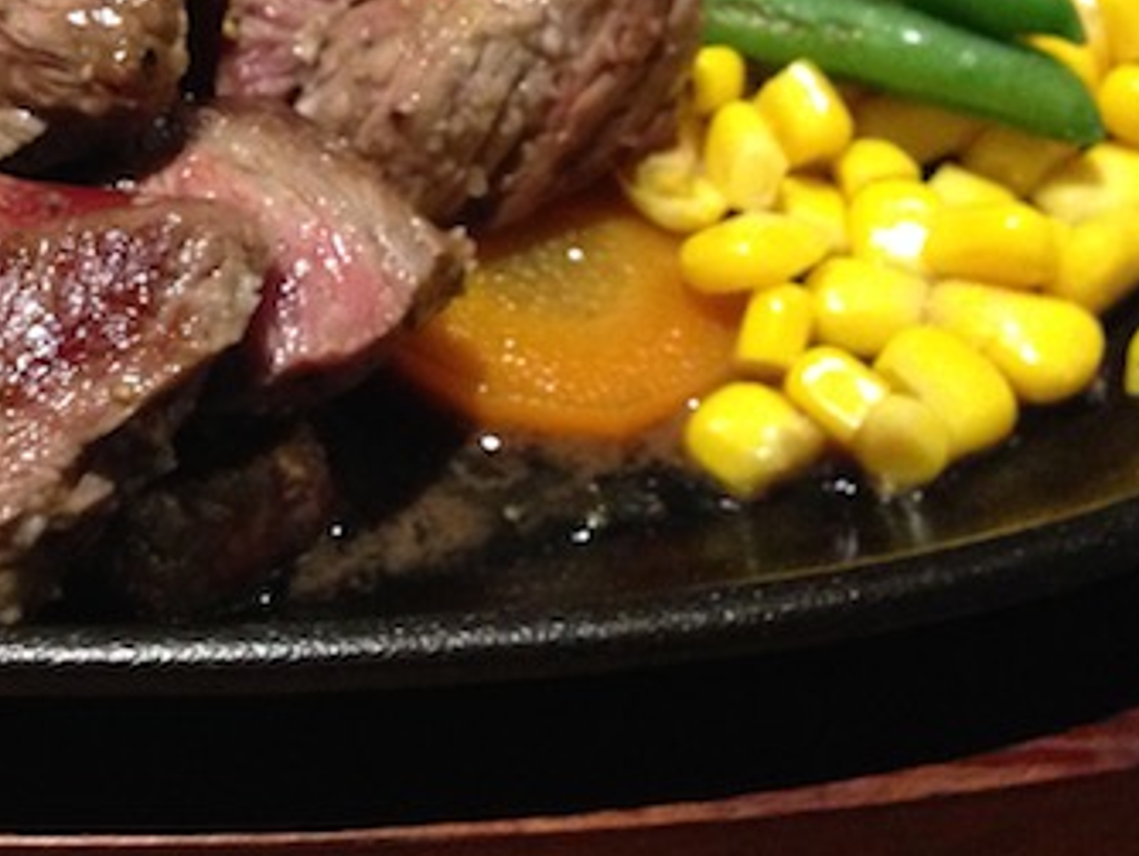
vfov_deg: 18.2
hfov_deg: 23.7
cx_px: 17
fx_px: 2601
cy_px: -3
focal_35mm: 79
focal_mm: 4.12
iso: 400
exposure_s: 1/20
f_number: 2.4
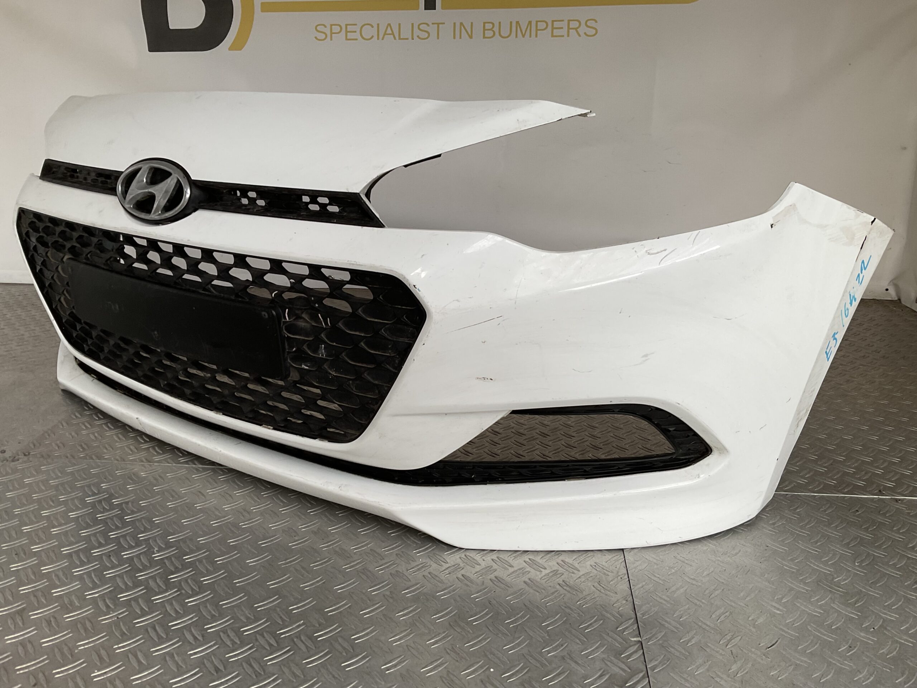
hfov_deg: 61.7
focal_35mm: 29
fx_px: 768
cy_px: 344
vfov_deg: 48.2
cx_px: 458
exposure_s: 1/120
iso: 32
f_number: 1.8
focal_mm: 3
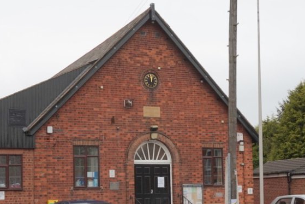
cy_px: 162
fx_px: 500
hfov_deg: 33.9
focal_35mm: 59
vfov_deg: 22.7
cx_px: 149
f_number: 7.1
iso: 100
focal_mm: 22
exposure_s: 1/100
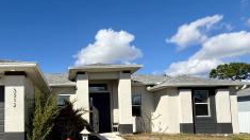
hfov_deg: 67.1
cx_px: 61
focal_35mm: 26
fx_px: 172
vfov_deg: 43.0
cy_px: 104
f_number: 2.2
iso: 50
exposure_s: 1/2717
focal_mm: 2.22
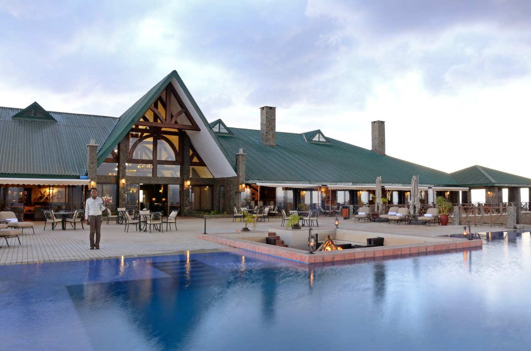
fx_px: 397
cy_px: 176
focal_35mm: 27
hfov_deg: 67.5
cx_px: 266
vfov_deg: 47.7
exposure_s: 1.3
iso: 200
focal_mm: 18
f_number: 11
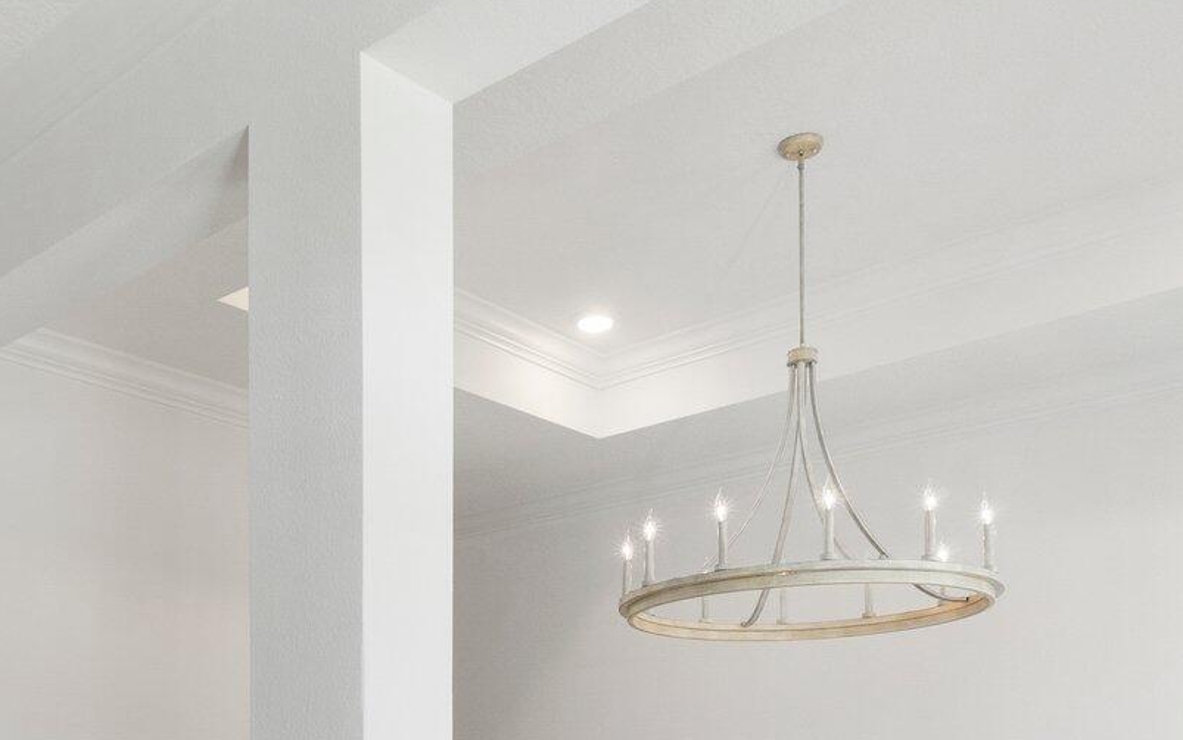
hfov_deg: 49.3
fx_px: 1257
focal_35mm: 39
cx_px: 374
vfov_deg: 29.0
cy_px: 854
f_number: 9
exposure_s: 1/15
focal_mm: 10
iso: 400
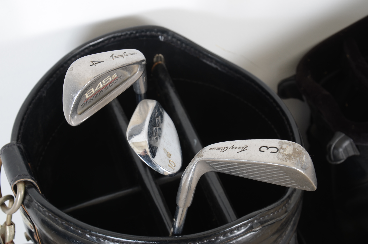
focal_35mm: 75
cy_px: 122
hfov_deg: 27.0
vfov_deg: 18.1
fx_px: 765
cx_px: 184
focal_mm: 50
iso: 125
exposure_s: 1/100
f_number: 10
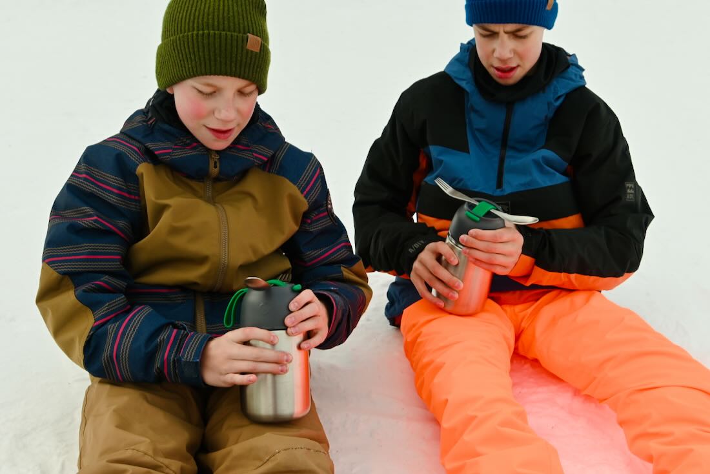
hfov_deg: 53.1
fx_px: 710
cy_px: 237
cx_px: 355
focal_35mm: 36
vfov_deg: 36.9
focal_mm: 24
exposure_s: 1/250
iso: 180
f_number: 5.6
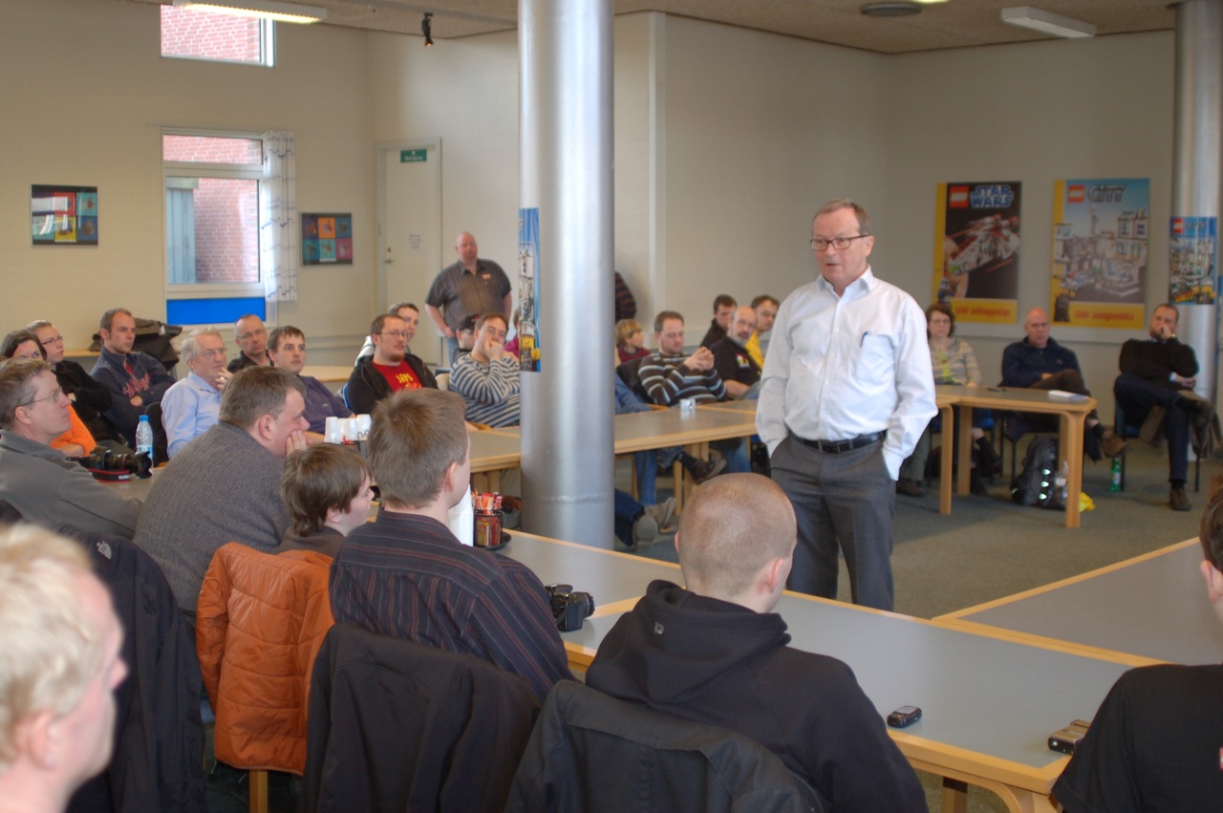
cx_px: 612
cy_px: 406
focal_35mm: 42
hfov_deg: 46.4
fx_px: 1426
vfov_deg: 31.8
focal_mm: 28
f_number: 2.8
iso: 400
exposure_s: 1/80
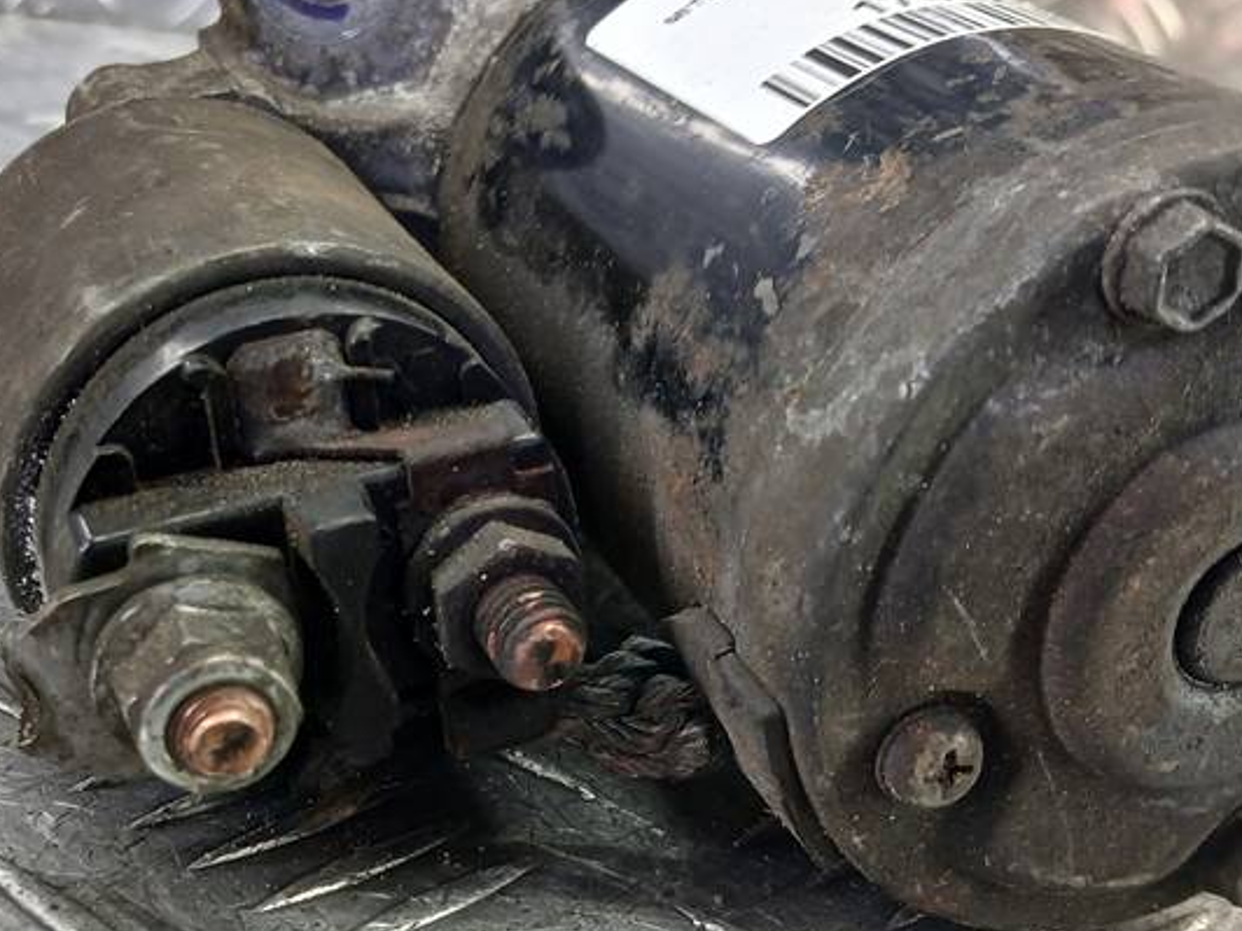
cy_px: 548
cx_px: 469
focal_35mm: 50
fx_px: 1794
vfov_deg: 29.1
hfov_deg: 38.0
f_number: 1.8
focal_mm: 3.98
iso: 80
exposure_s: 1/50
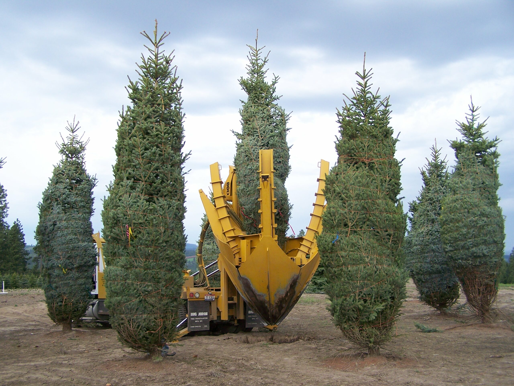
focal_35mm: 38
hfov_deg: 48.9
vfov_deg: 37.8
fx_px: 565
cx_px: 257
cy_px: 193
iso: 80
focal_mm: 6.3
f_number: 2.8
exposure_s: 1/400
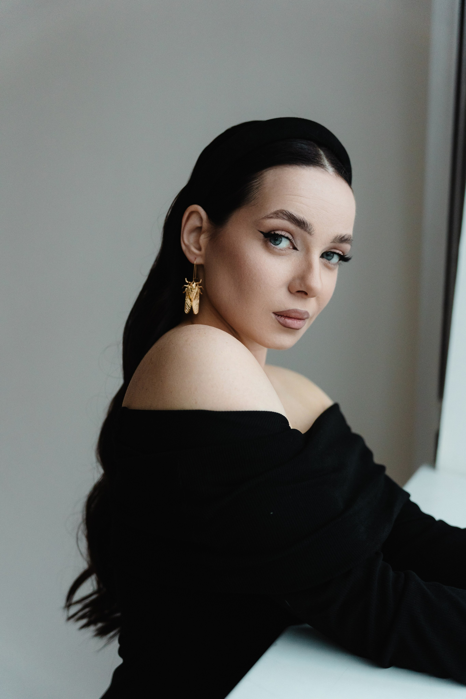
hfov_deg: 33.8
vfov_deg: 49.0
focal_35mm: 40
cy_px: 350
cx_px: 233
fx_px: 767
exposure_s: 1/200
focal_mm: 39.5
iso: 2500
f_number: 2.8
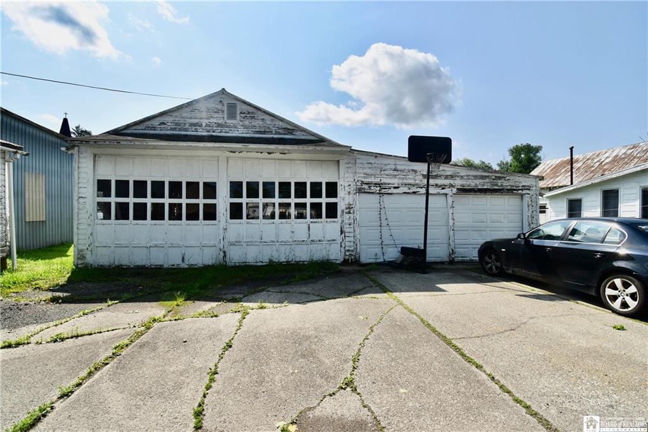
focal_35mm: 15
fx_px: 270
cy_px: 216
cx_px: 324
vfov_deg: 77.3
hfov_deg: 100.4
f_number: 13
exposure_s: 1/200
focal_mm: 10
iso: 100
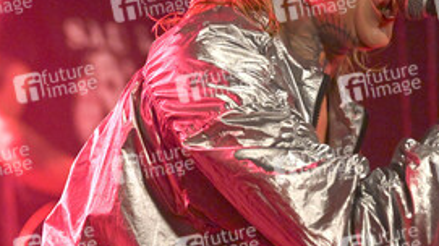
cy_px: 44
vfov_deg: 8.4
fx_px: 1663
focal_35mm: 143
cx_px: 336
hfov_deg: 15.0
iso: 6400
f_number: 2.8
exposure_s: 1/400
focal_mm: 82
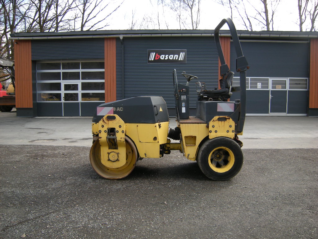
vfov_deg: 49.7
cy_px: 120
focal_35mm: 28
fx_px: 257
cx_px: 159
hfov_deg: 63.4
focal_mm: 4.7
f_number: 2.8
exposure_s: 1/236
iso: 64
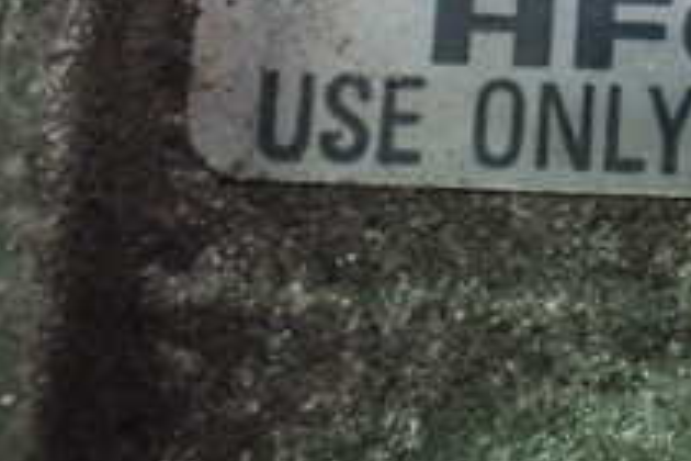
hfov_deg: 21.0
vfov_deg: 14.6
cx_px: 872
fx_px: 1708
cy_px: -168
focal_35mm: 89
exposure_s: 1/30
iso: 800
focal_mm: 5.4
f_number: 2.3
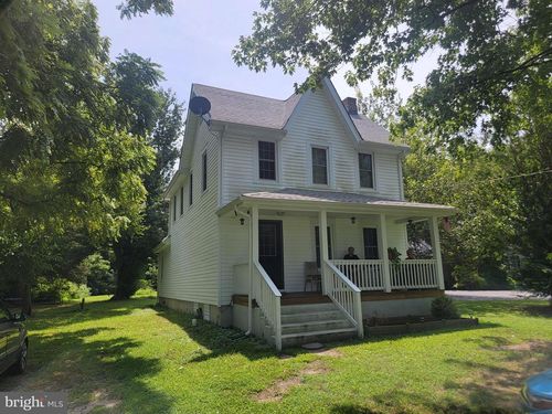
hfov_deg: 71.6
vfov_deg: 56.8
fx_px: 383
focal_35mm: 24
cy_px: 207
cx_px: 276
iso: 16
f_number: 1.8
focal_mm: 6.7
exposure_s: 1/720
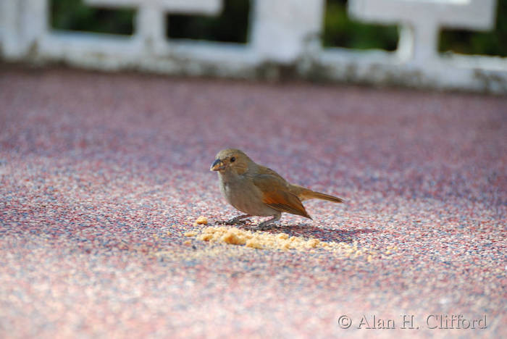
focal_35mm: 300
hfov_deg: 6.9
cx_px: 254
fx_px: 4228
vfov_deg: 4.6
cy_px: 170
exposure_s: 1/100
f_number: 6.3
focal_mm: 200
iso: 100
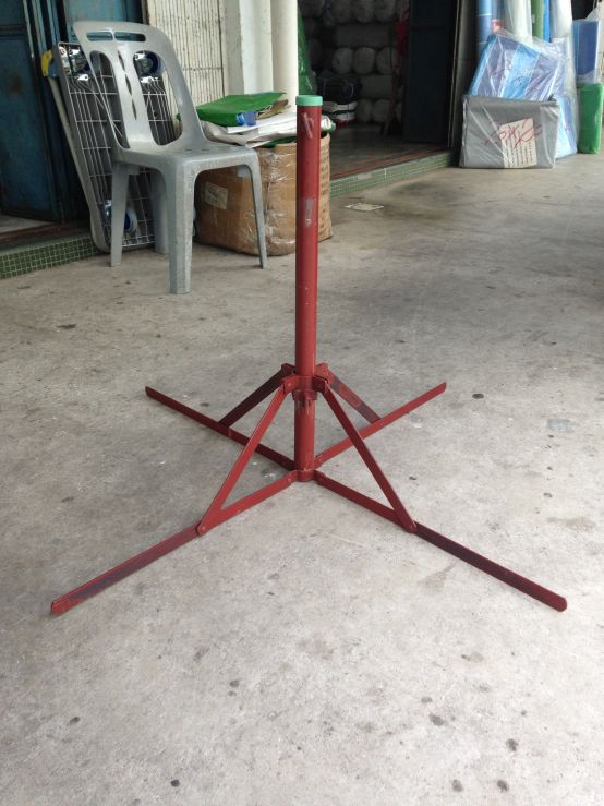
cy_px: 403
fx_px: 768
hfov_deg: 42.9
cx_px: 302
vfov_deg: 55.4
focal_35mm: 33
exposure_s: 1/120
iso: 64
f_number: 2.4
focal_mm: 4.13
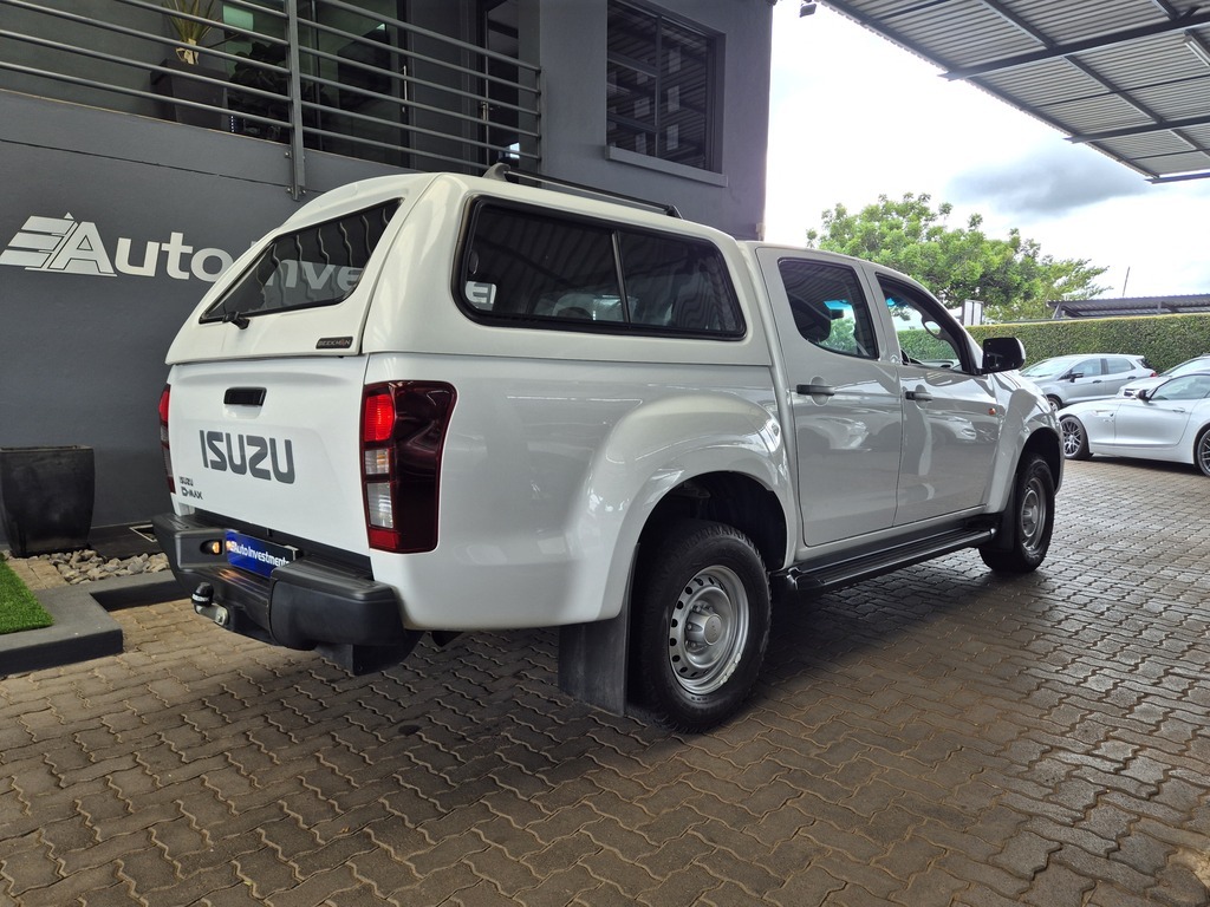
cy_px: 454
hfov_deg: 73.9
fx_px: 804
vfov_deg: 58.9
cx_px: 605
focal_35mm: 23
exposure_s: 1/207
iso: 25
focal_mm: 5.4
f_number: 1.8
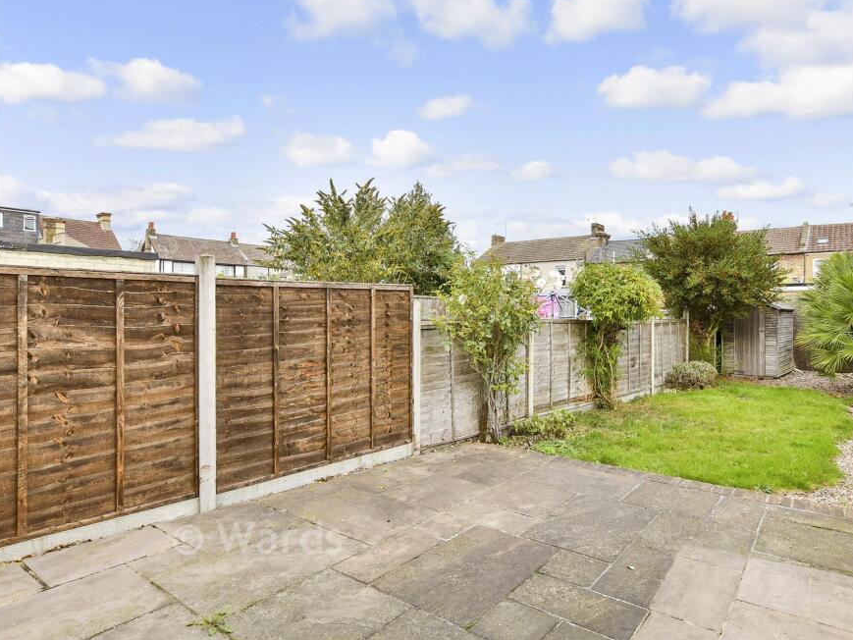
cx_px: 499
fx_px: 419
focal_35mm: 17
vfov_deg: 74.7
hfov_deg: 90.2
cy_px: 309
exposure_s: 1/100
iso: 160
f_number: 8
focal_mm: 10
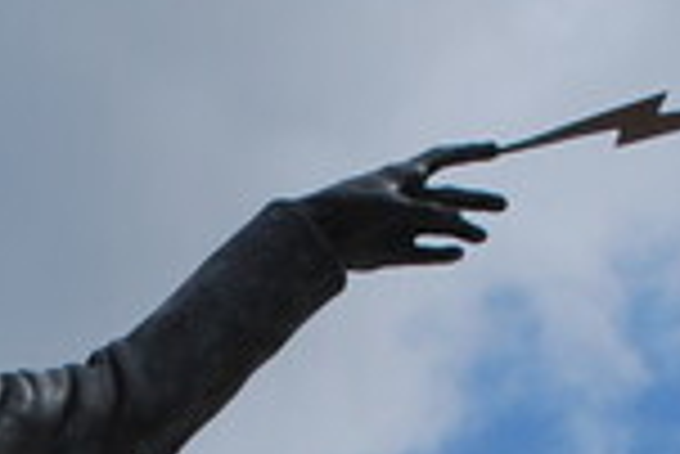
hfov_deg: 6.4
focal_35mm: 318
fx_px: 6012
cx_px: -142
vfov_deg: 4.2
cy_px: 1153
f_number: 9
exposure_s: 1/320
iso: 100
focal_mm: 32
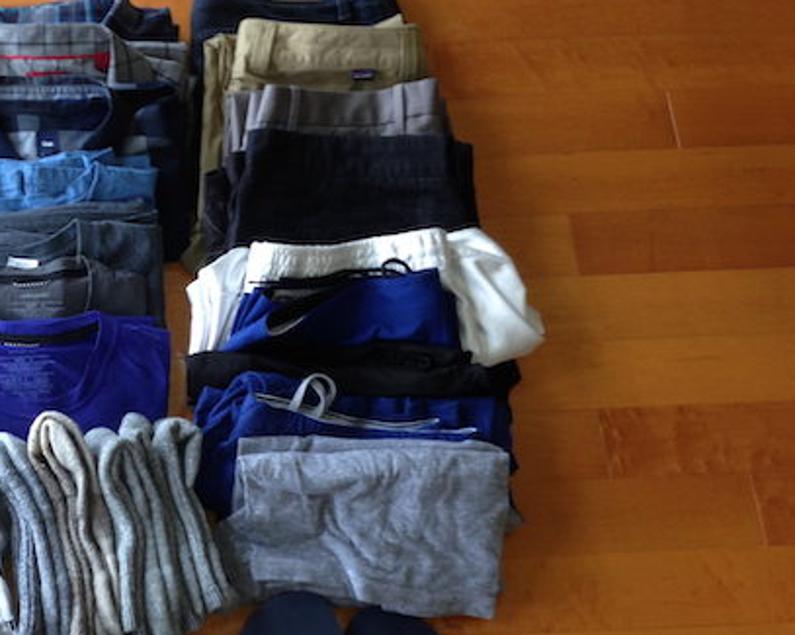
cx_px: 100
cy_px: 455
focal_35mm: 57
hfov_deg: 31.7
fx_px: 1340
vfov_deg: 26.4
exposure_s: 1/20
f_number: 2.4
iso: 64
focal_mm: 4.12
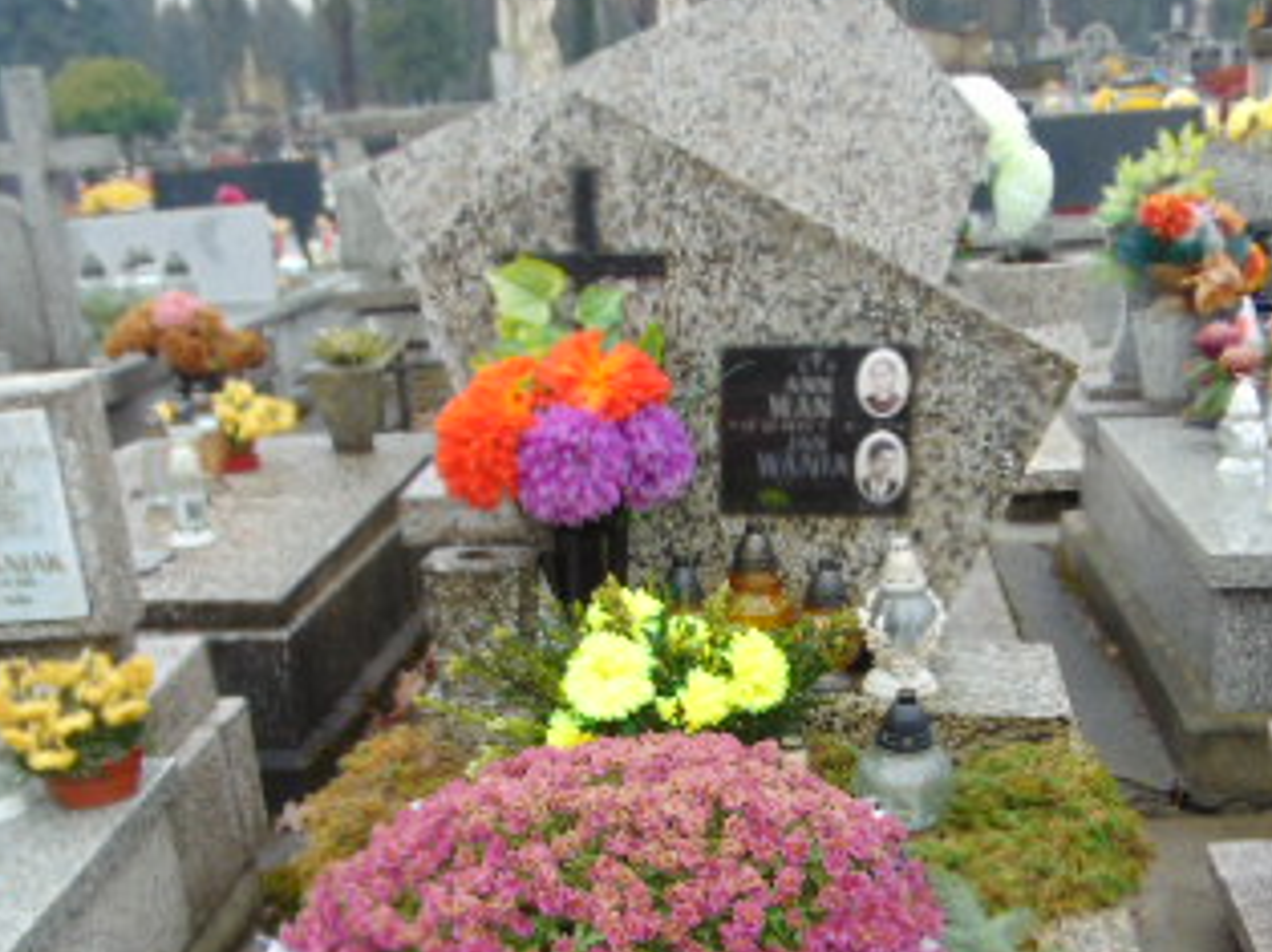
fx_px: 1873
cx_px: 664
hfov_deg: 37.5
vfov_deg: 27.9
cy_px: 778
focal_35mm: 51
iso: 80
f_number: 3
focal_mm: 4.5
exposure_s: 1/100
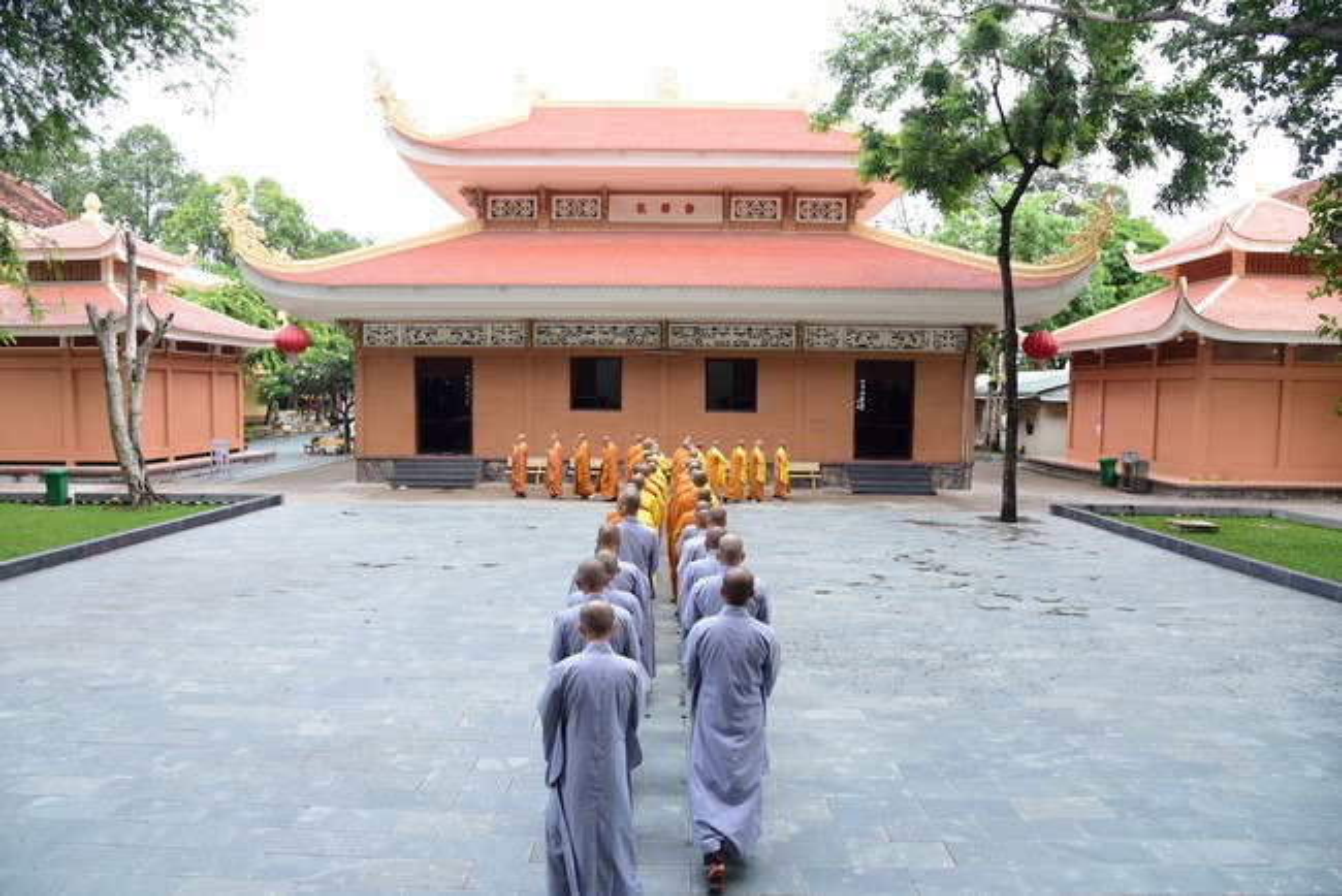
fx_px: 895
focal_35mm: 24
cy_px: 448
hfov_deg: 73.7
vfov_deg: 53.2
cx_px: 671
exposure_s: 1/100
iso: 320
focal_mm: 24
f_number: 6.3
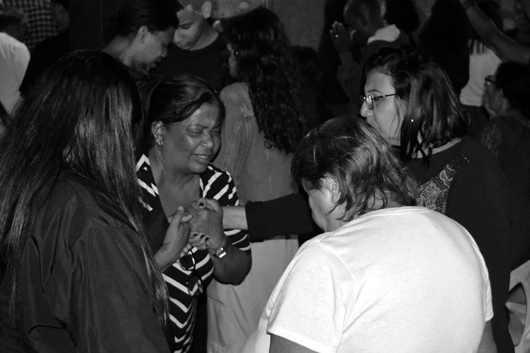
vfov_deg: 21.9
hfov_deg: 32.4
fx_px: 913
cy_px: 169
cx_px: 286
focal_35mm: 62
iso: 3200
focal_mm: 32
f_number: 4.5
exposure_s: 1/60
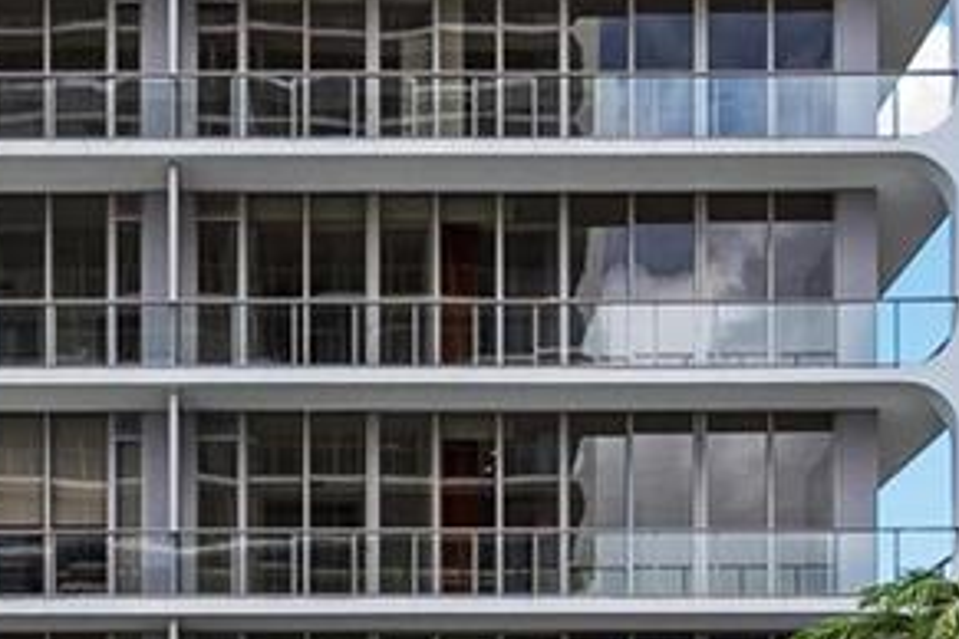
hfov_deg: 26.1
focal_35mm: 77
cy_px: 939
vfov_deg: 16.3
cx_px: 267
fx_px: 2051
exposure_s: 1/400
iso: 100
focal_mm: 7
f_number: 4.5
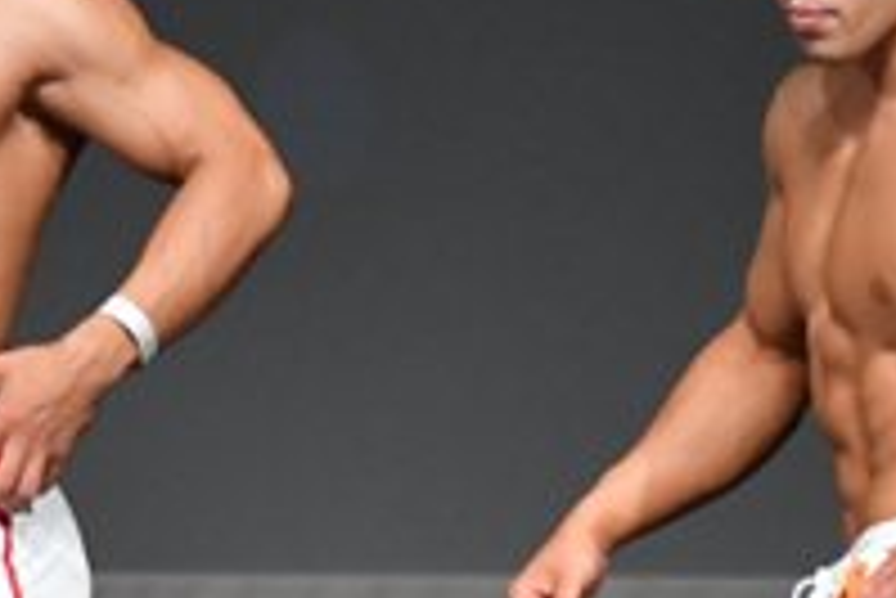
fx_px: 33399
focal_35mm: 1341
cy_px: 445
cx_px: 56
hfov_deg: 1.5
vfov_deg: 1.0
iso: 4000
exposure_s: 1/400
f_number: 5.6
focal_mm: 230
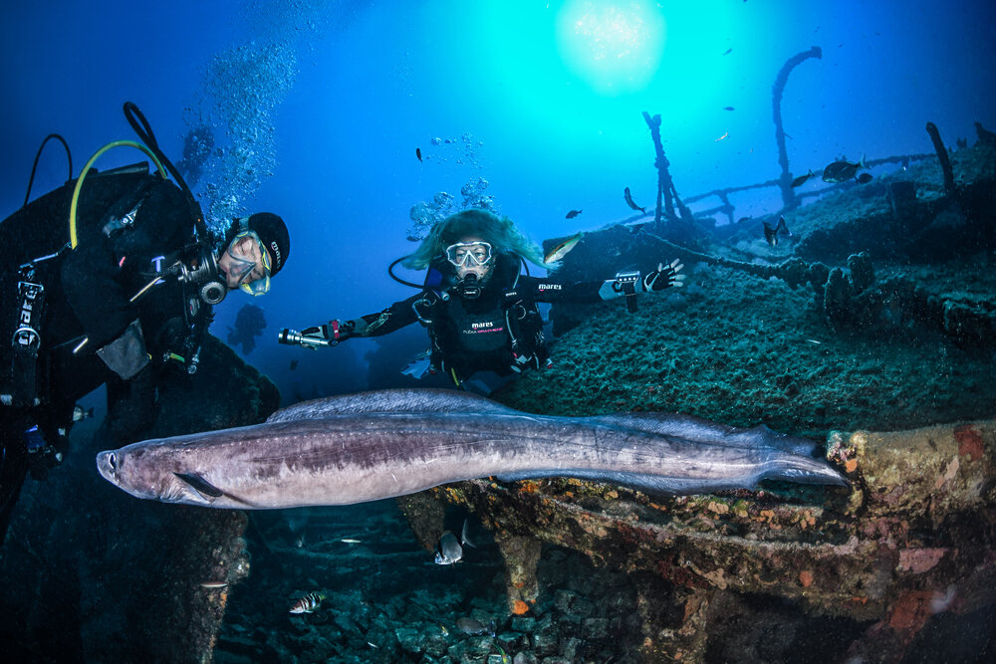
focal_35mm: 15
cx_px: 498
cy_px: 332
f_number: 16
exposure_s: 1/160
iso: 400
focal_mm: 15
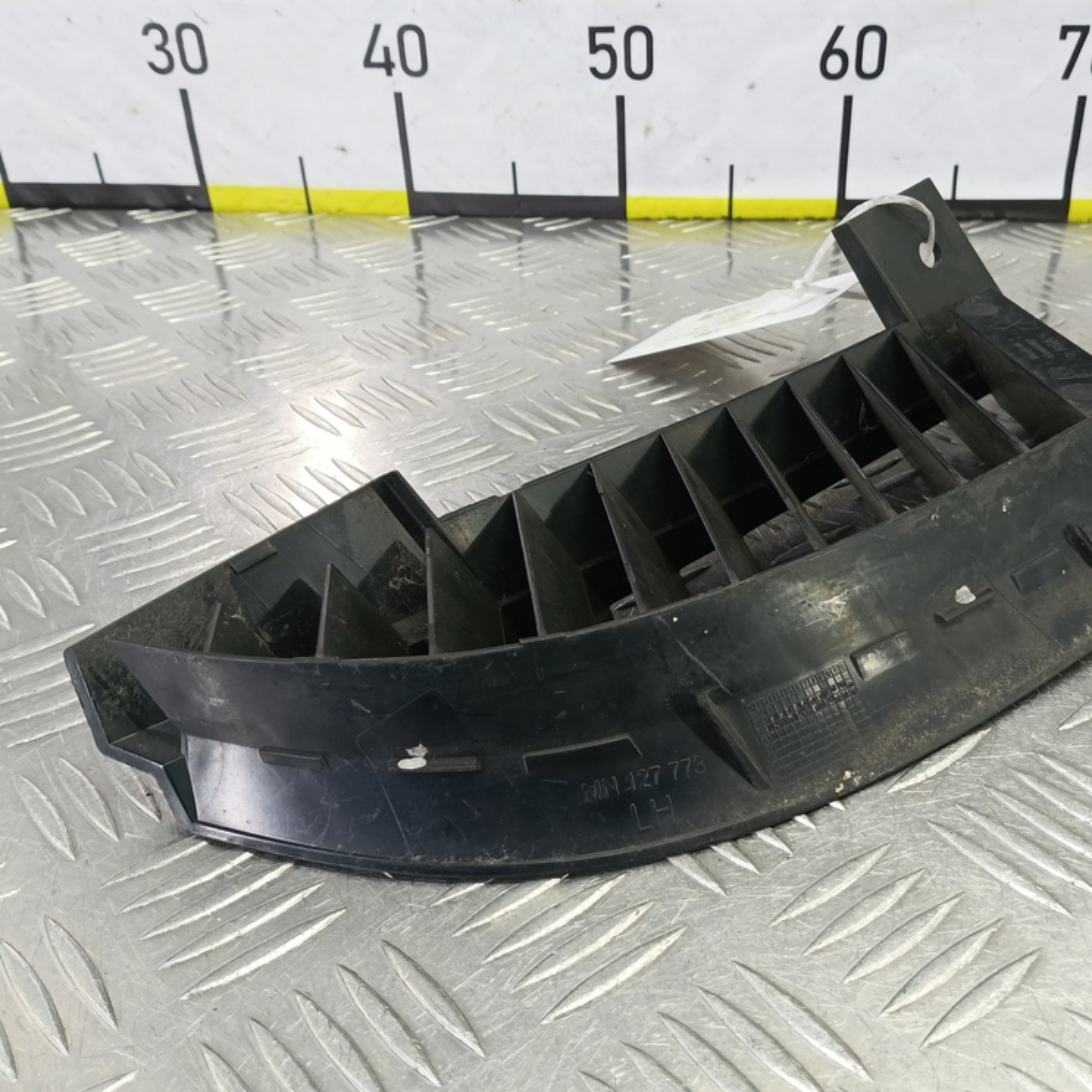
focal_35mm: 28
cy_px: 532
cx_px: 648
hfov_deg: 56.9
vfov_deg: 57.3
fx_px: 999
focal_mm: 4.11
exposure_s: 1/50
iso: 204
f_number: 1.6
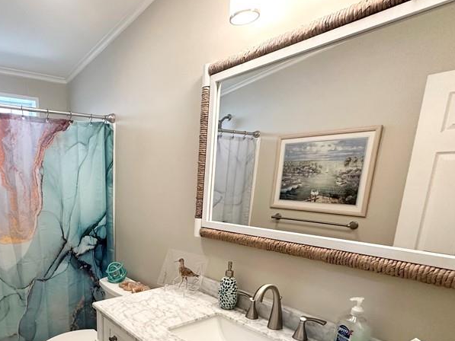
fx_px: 316
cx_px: 127
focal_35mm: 24
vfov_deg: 54.0
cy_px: 259
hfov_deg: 68.0
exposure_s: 1/120
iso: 250
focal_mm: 2.22
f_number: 2.2
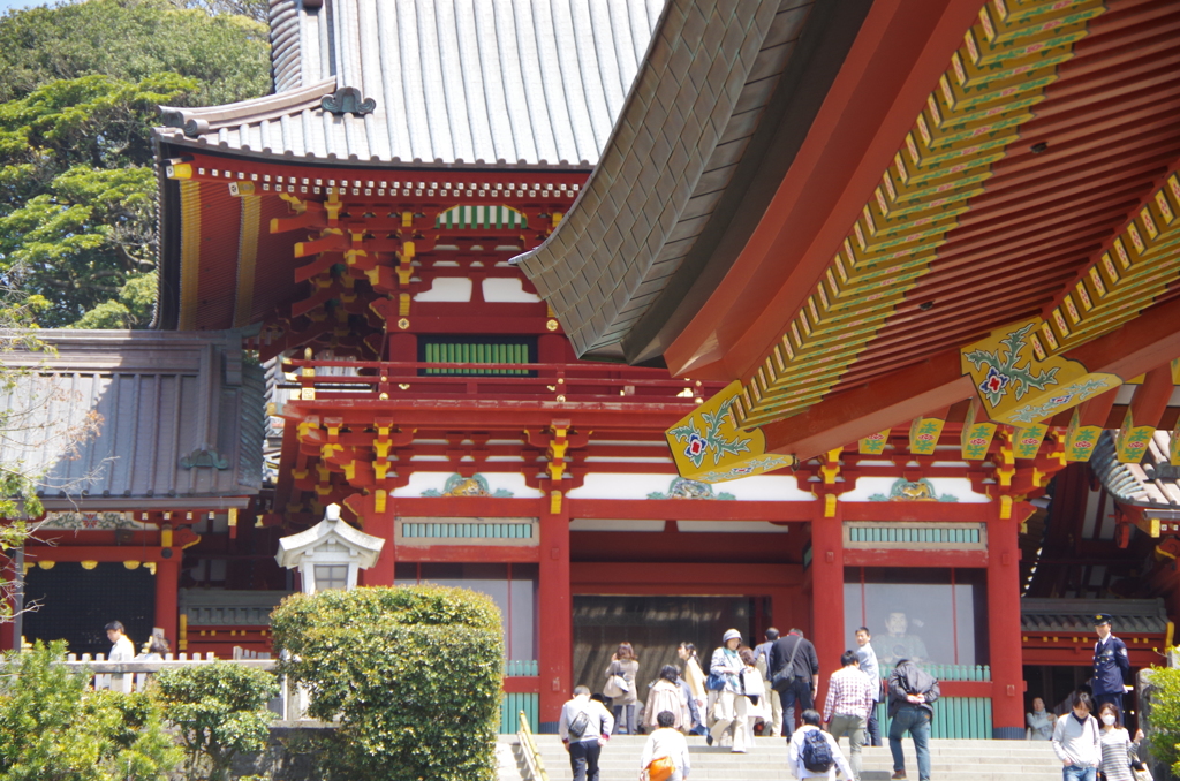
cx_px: 590
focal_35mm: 132
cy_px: 390
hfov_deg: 15.6
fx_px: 4317
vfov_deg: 10.3
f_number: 8
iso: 200
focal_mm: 88
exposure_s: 1/125
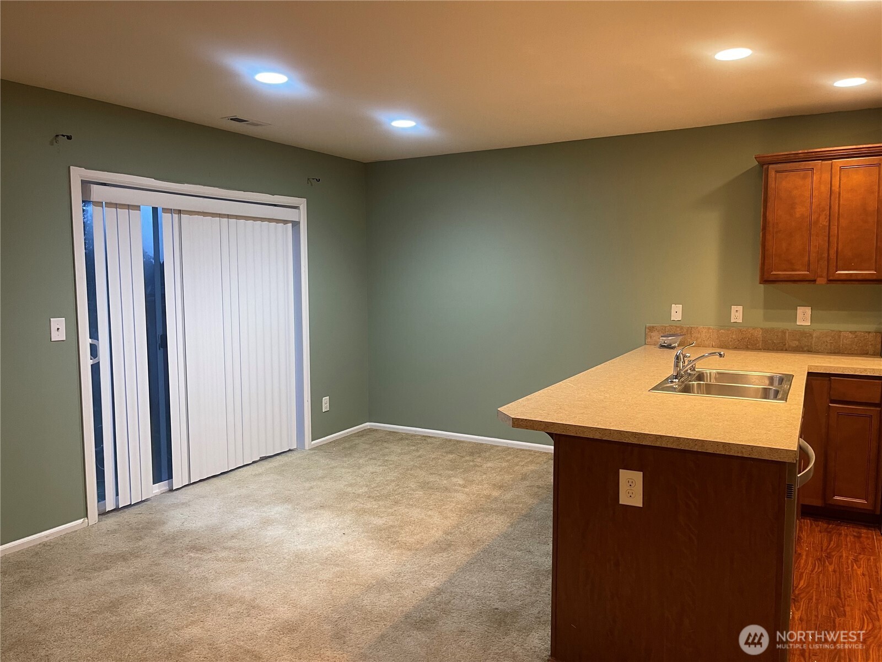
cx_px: 441
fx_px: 637
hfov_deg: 69.4
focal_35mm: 25
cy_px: 331
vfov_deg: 54.9
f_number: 1.6
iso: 250
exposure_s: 1/60
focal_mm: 5.1
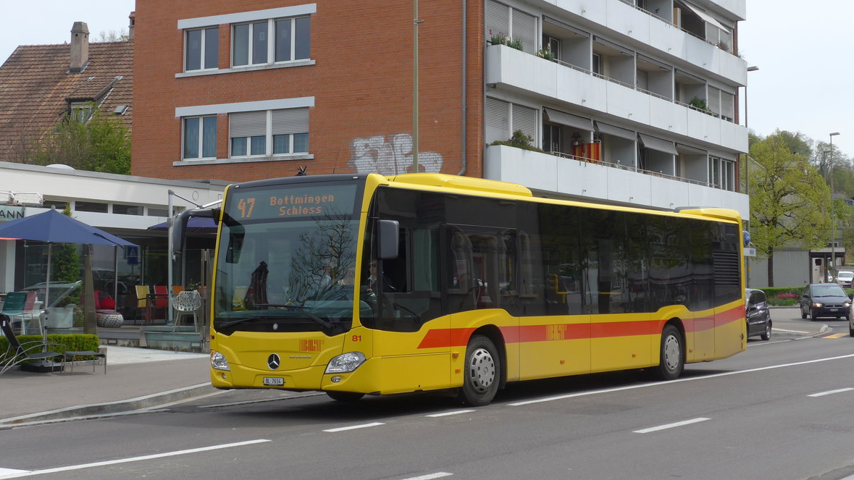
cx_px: 421
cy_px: 170
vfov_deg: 19.7
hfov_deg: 34.4
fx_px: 1381
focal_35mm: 61
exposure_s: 1/1000
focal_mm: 11.3
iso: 80
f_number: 3.4
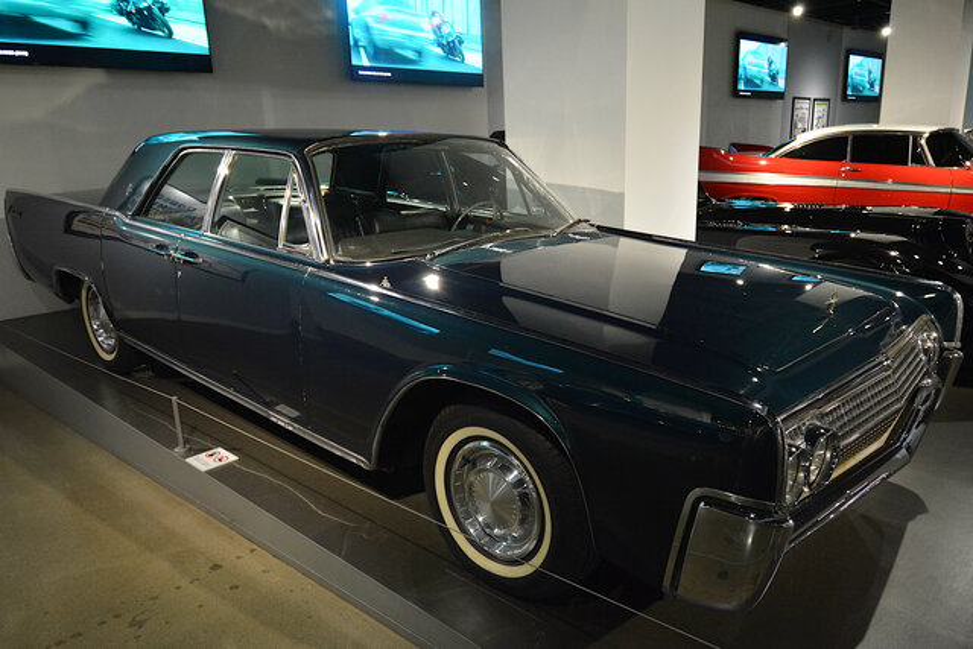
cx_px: 486
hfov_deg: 77.3
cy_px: 324
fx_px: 608
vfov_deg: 56.2
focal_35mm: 22
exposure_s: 1/30
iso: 1400
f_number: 5
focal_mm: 15
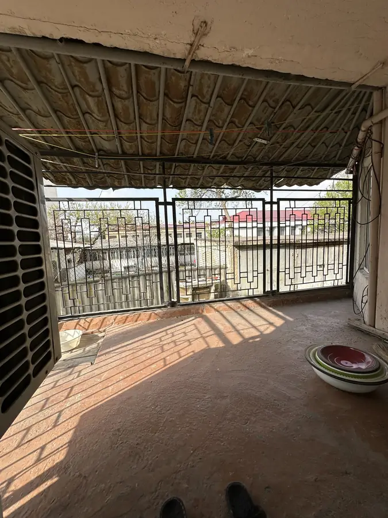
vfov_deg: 102.1
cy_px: 259
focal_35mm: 14
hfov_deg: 85.7
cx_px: 194
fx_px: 209
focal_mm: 2.22
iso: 40
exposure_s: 1/1014
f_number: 2.2
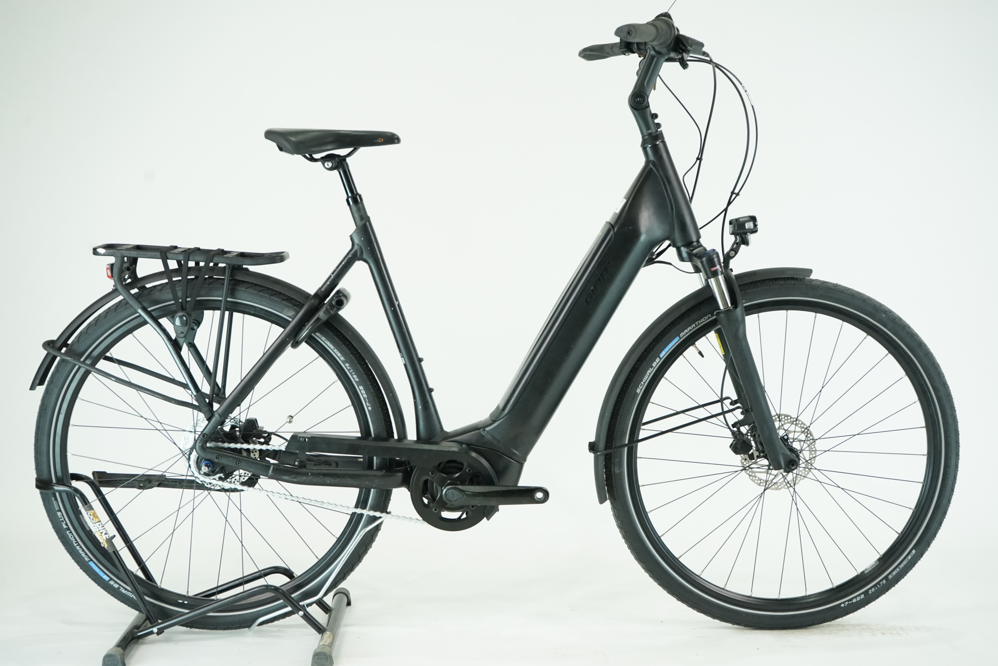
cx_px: 499
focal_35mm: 49
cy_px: 333
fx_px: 1358
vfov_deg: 27.5
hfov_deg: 40.3
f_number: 6.3
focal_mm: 49
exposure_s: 1/200
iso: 2500
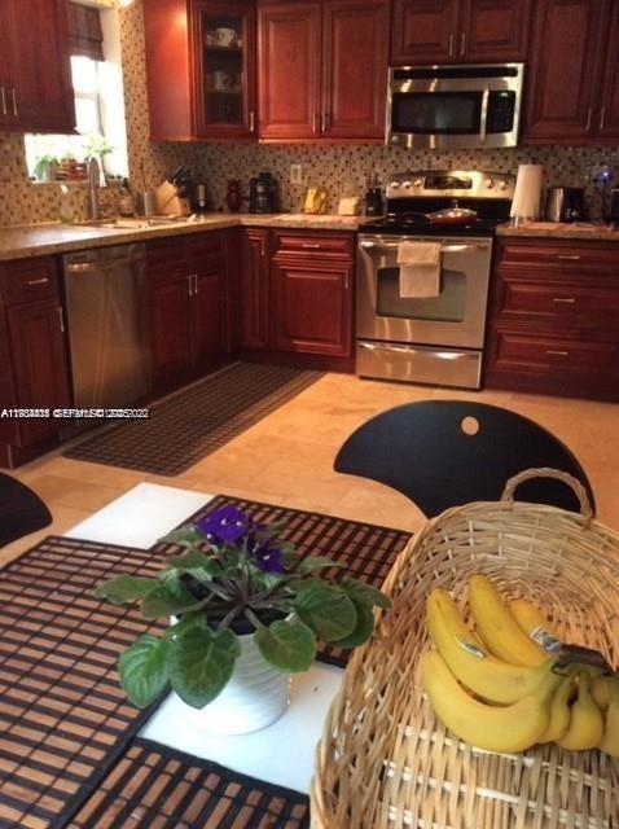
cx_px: 310
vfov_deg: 56.9
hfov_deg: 44.1
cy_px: 414
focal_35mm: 32
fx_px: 765
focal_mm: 3.3
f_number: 2.4
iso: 160
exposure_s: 1/24
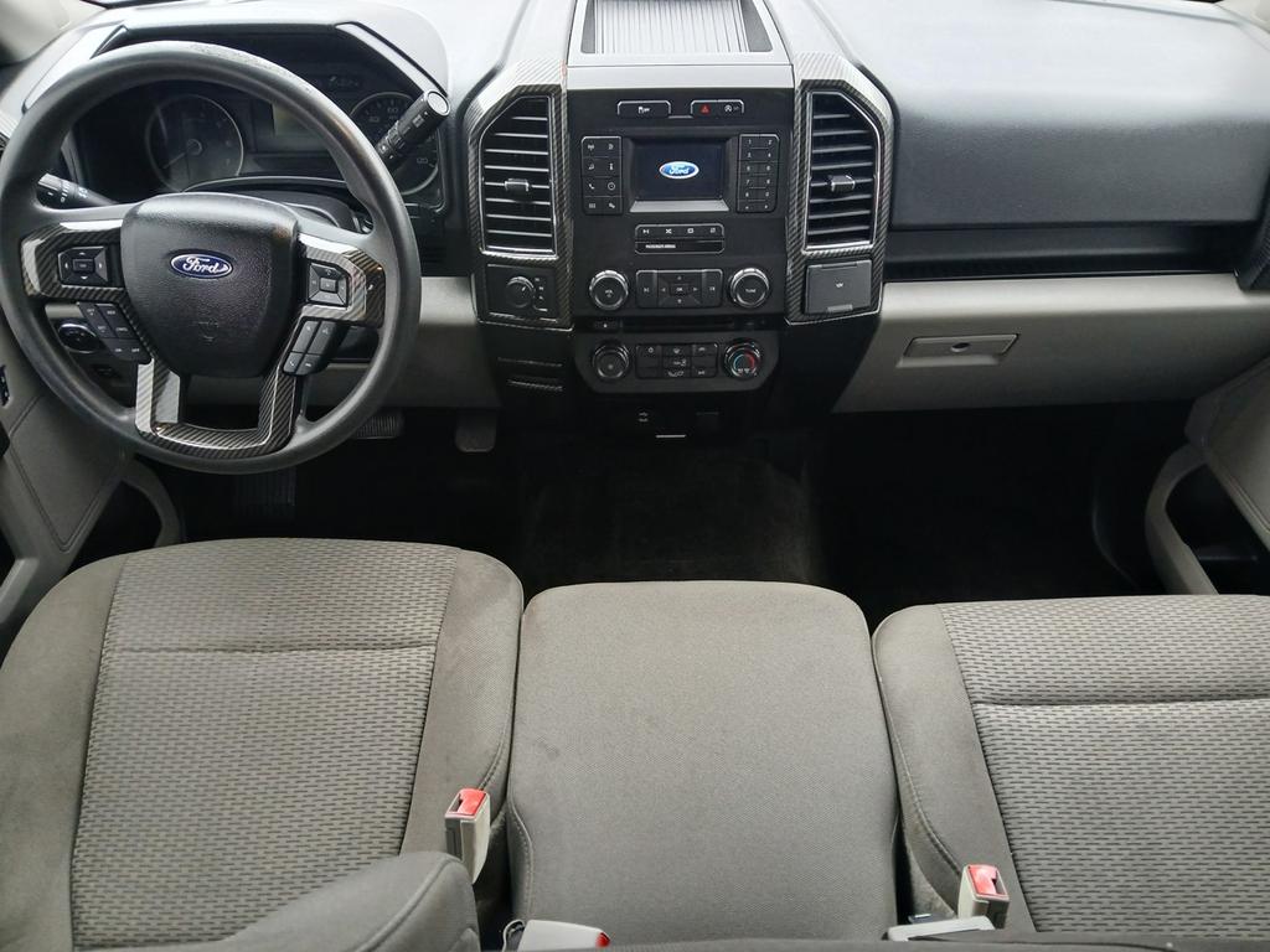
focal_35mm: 26
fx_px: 954
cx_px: 635
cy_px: 476
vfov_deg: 53.1
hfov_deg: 67.3
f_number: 1.8
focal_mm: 3.98
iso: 200
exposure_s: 1/60
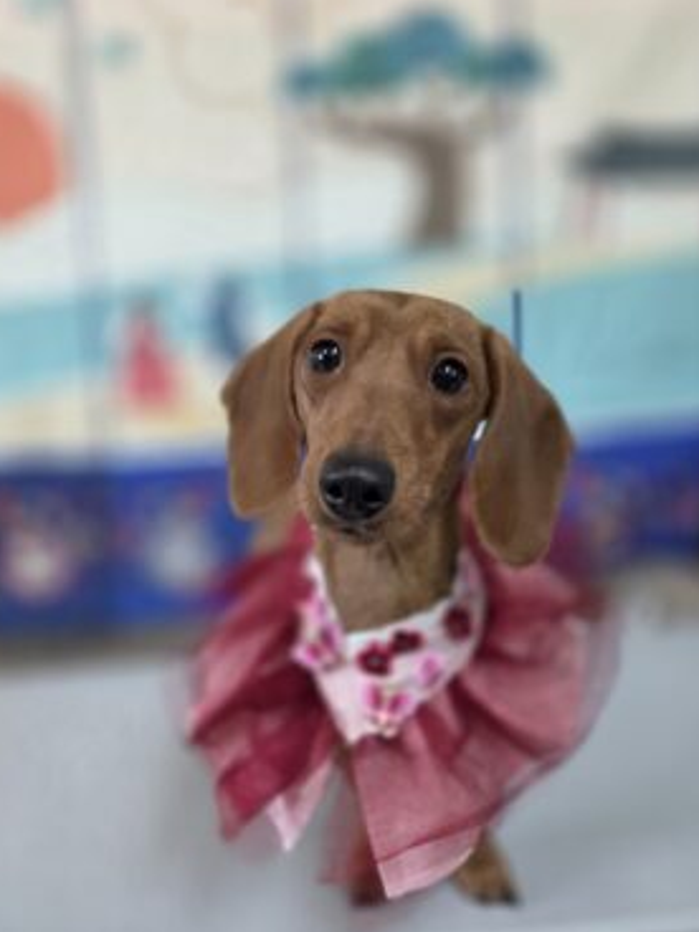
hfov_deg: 54.9
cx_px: 362
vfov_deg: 69.3
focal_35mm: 25
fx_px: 673
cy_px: 441
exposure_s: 1/120
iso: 200
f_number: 1.7
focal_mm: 6.3
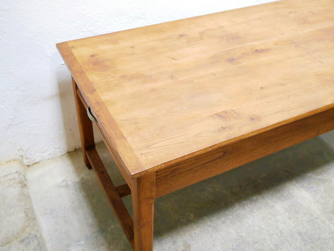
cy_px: 126
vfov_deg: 36.0
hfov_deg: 46.8
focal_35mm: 40
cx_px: 167
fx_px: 386
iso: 1600
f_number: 1.7
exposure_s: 1/60
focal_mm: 20
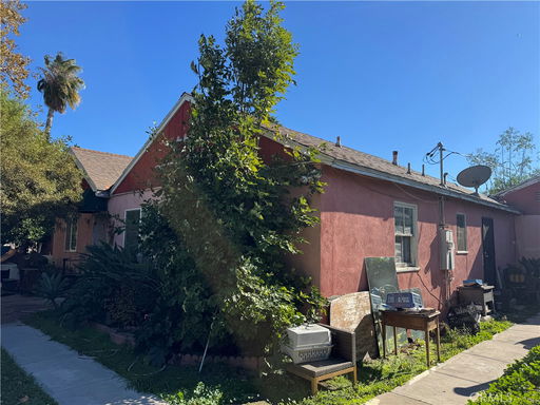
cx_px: 270
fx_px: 374
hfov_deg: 71.6
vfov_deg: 56.8
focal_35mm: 24
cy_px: 202
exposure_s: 1/2710
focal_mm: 6.76
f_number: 1.78
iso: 80
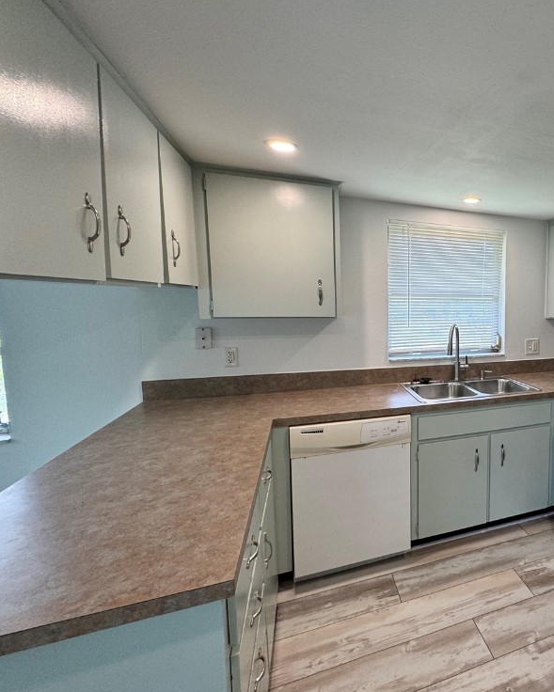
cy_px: 342
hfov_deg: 62.3
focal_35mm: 19
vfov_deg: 83.3
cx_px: 473
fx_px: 389
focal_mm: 2.22
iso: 100
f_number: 2.2
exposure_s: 1/120
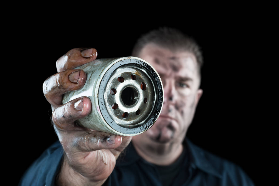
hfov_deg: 33.4
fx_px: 465
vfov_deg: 22.6
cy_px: 93
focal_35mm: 60
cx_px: 140
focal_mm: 60
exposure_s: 1/160
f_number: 16
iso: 200
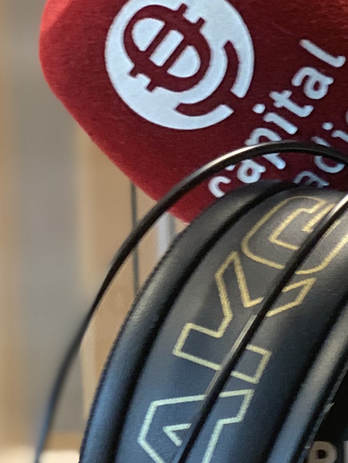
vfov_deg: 10.7
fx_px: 2425
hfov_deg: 8.1
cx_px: 419
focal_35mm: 181
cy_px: 545
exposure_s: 1/50
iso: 125
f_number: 2.4
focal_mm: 6
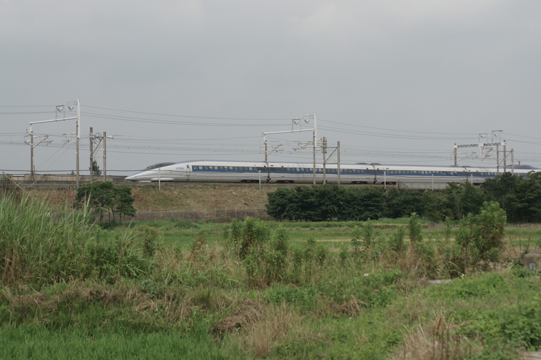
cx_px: 270
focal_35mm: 82
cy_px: 180
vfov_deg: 16.5
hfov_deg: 24.6
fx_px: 1239
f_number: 6.3
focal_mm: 55
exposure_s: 1/2000
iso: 200
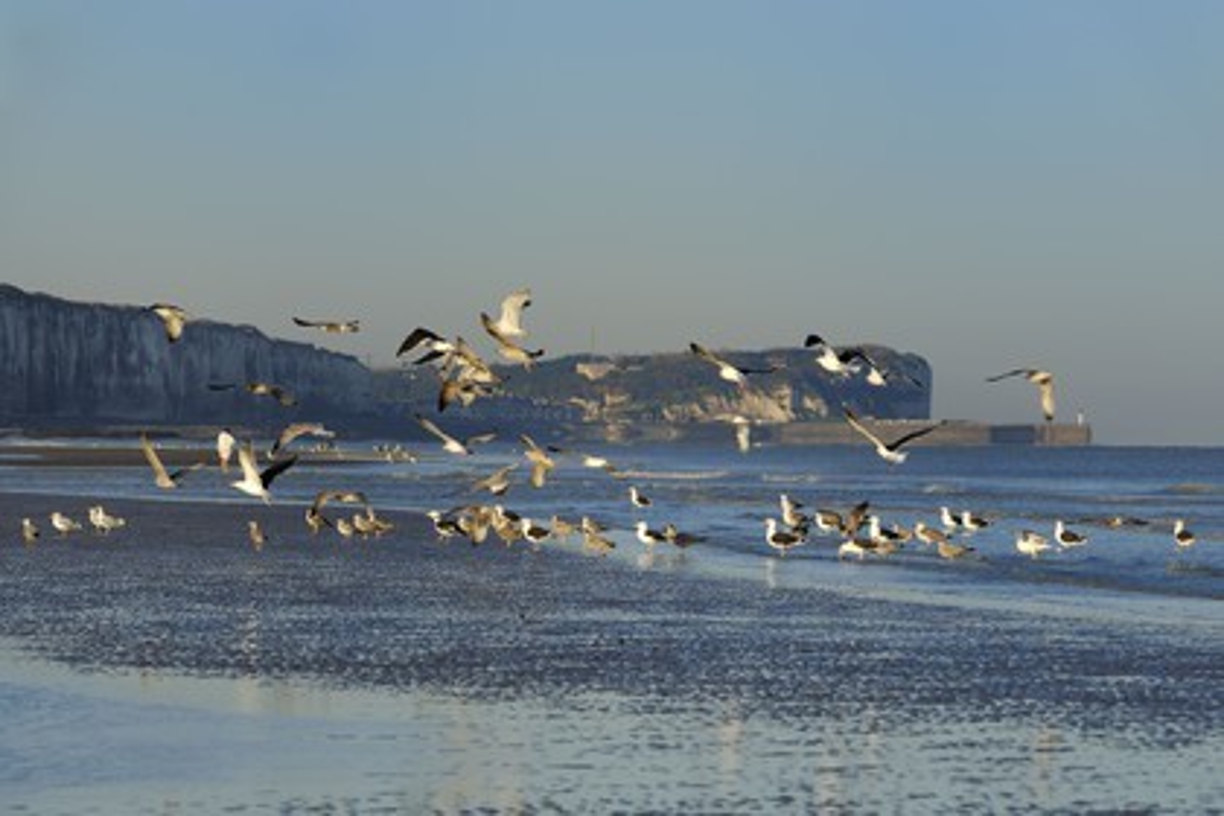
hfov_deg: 10.3
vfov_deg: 6.9
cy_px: 408
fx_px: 6799
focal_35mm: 200
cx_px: 612
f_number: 8
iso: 200
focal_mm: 200
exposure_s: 1/500
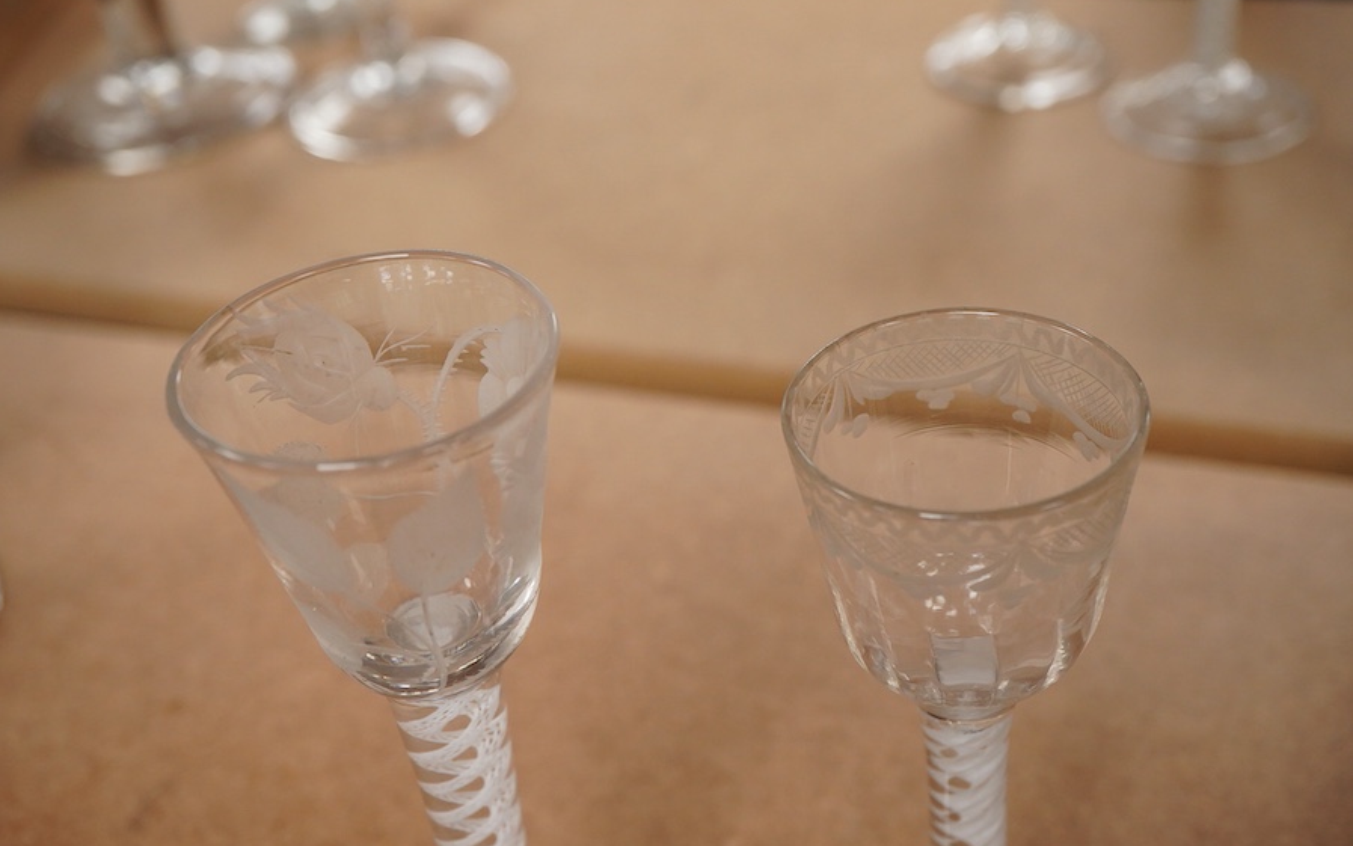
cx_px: 677
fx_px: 1697
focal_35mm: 46
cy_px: 412
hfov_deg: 43.5
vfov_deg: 28.0
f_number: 8
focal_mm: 30
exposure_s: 1/125
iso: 1250
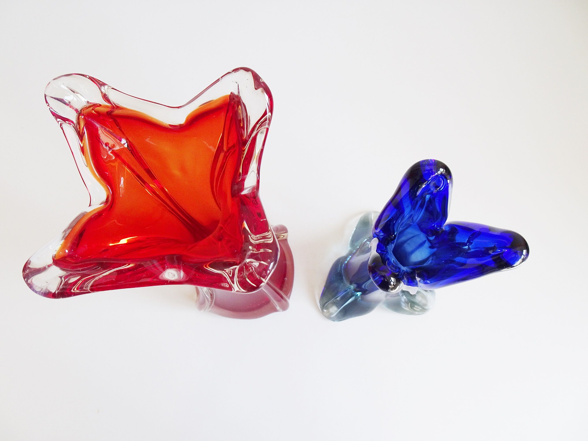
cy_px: 220
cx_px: 294
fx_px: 408
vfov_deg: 56.8
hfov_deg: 71.6
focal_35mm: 24
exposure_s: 1/50
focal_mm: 4.1
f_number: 3.5
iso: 80
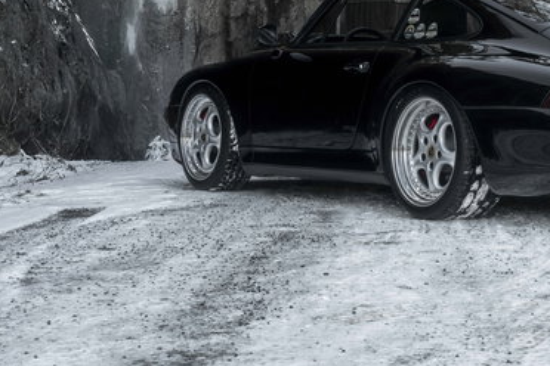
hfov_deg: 20.7
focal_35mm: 97
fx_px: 1488
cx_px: 444
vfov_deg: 13.9
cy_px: 18
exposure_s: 1/30
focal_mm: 47.2
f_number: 9
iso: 320
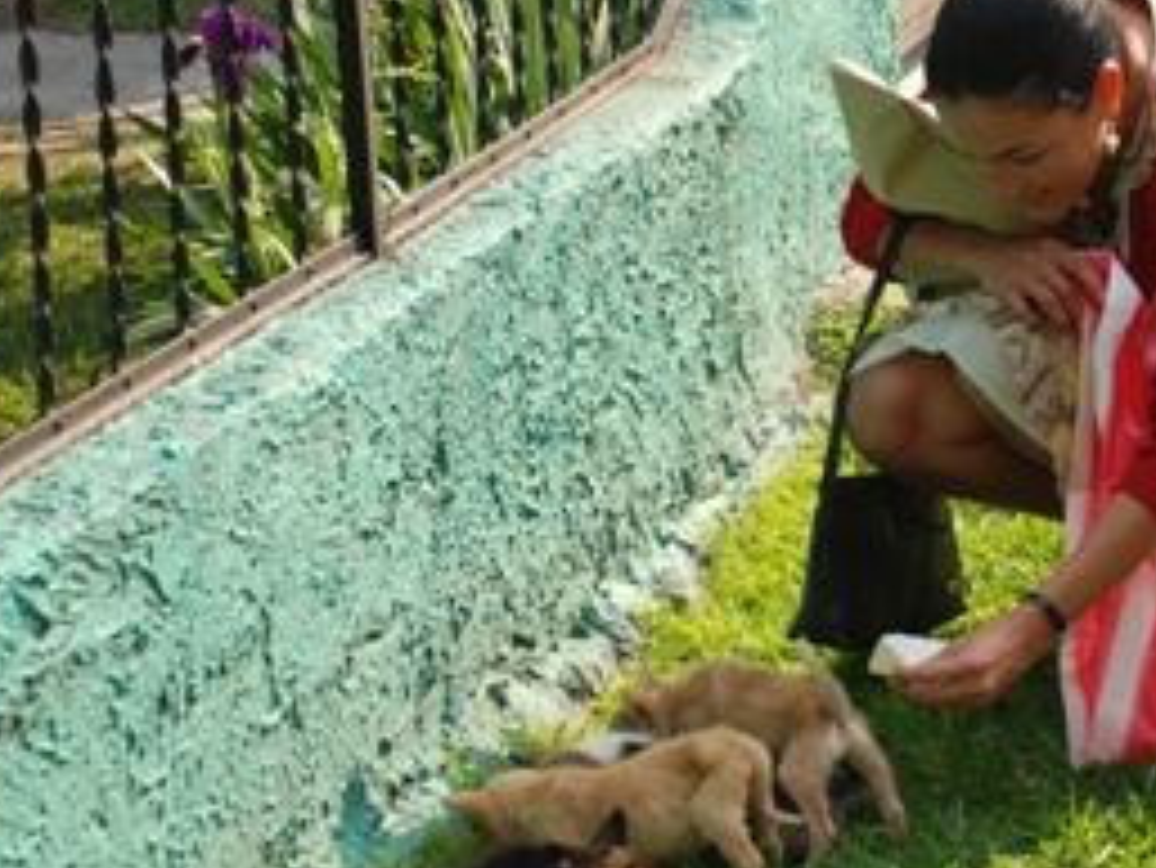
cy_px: 434
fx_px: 4210
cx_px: 940
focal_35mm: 126
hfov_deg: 15.5
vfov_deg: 11.8
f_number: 5
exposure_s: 1/250
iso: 200
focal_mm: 50
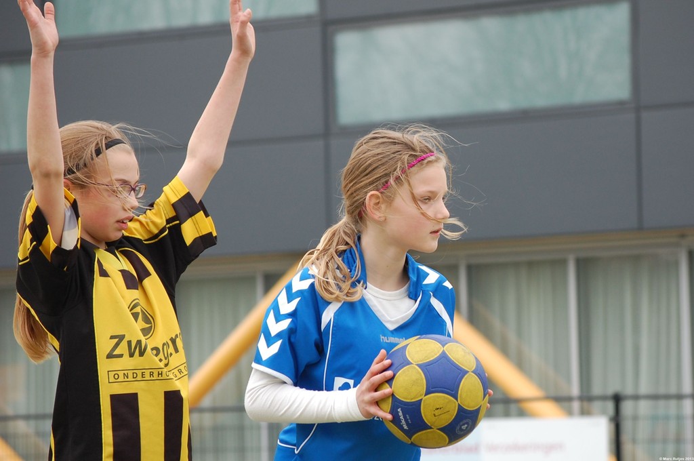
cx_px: 347
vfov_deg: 8.7
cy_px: 230
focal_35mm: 158
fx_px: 3032
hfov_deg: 13.1
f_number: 5.6
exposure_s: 1/500
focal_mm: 105
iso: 400
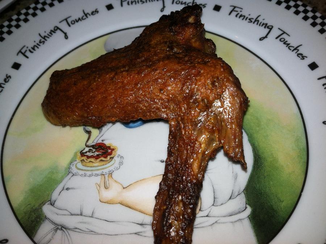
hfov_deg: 52.7
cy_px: 122
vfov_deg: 40.6
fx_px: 329
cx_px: 163
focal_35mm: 35
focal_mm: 3.85
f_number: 2.8
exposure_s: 1/128
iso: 80
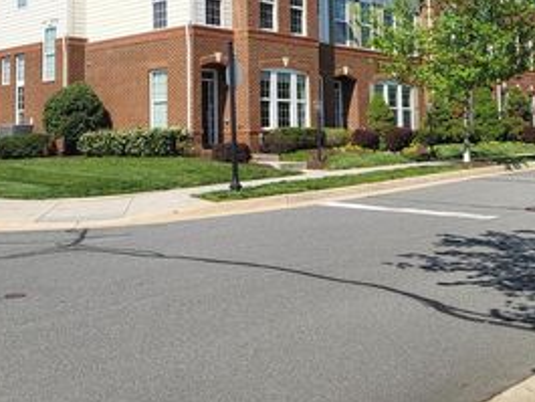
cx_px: 252
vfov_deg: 29.0
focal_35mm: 49
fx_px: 758
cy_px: 76
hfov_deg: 38.9
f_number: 1.8
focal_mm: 4.25
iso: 50
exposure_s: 1/3018
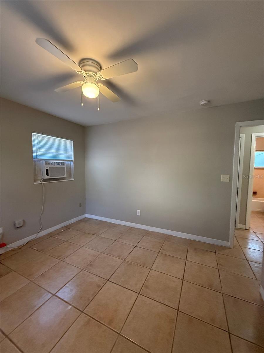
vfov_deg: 102.1
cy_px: 176
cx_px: 132
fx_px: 142
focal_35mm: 14
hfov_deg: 85.7
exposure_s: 1/120
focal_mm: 2.22
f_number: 2.2
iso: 640
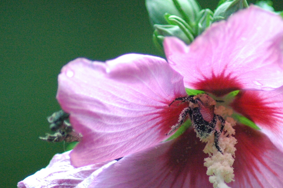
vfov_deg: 2.2
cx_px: 205
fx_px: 4892
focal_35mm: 623
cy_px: 132
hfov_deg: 3.3
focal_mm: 210
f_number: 5
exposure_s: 1/1000
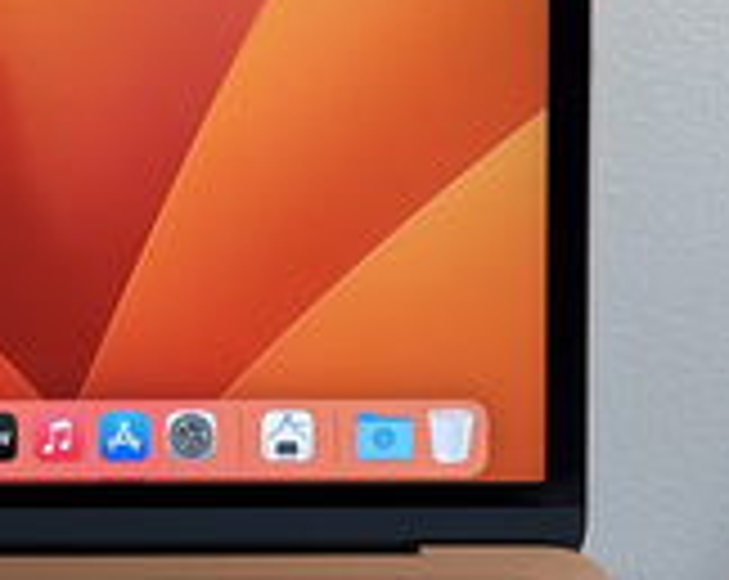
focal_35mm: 174
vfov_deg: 8.8
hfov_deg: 10.8
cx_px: -234
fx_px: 3747
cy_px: 414
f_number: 1.78
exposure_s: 1/121
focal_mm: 6.76
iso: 80
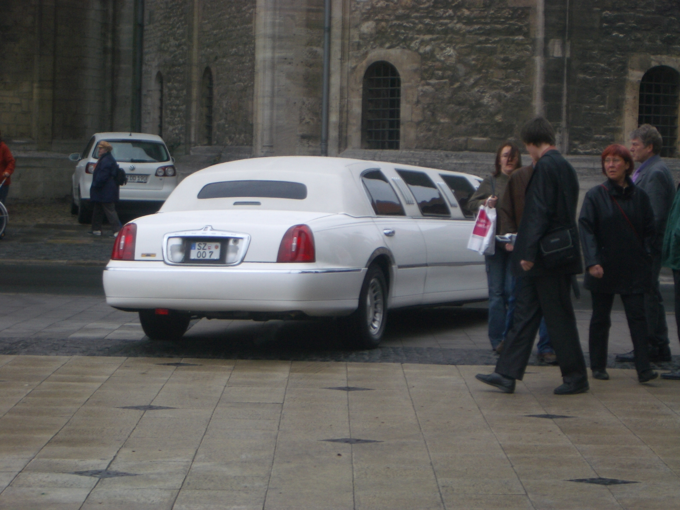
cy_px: 255
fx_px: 2063
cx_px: 340
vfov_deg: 14.1
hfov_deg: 18.7
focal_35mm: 105
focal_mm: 17.4
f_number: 4.8
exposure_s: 1/160
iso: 50
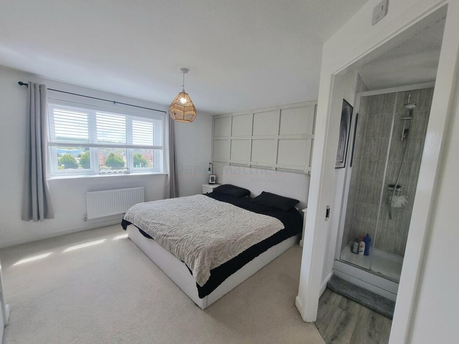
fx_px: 172
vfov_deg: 89.9
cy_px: 172
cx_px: 230
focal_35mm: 13
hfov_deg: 106.2
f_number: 2.2
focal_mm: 2.2
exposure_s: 1/185
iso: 50
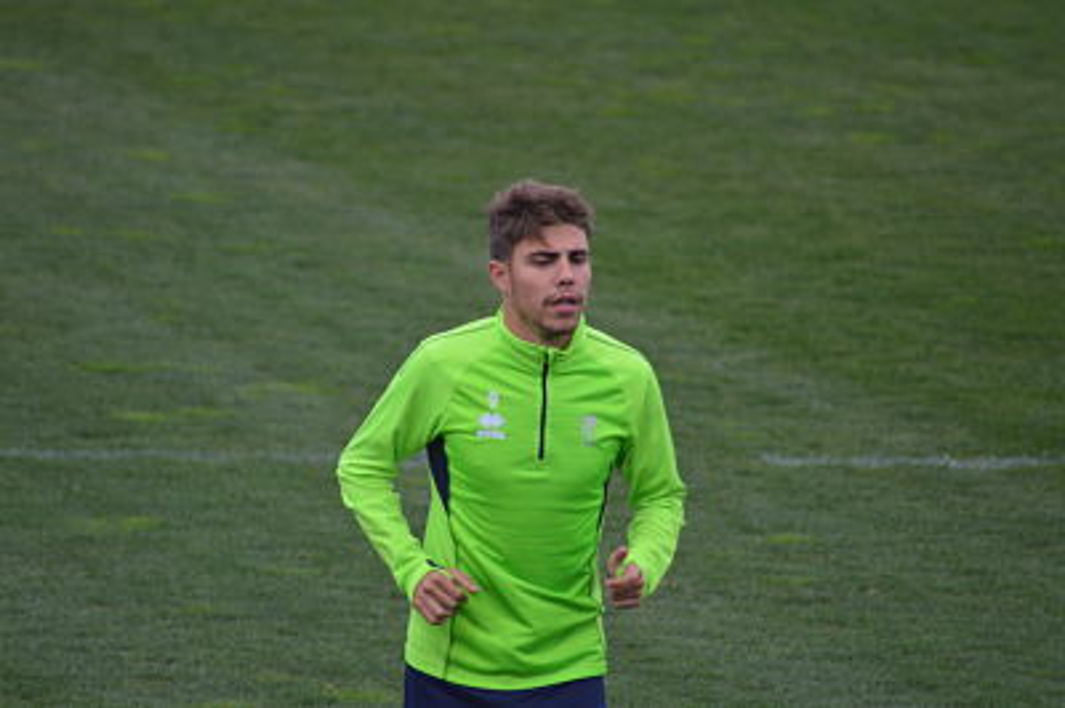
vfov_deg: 3.0
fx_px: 13301
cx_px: 532
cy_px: 354
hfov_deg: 4.6
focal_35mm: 450
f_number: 5.6
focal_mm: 300
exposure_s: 1/1250
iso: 400
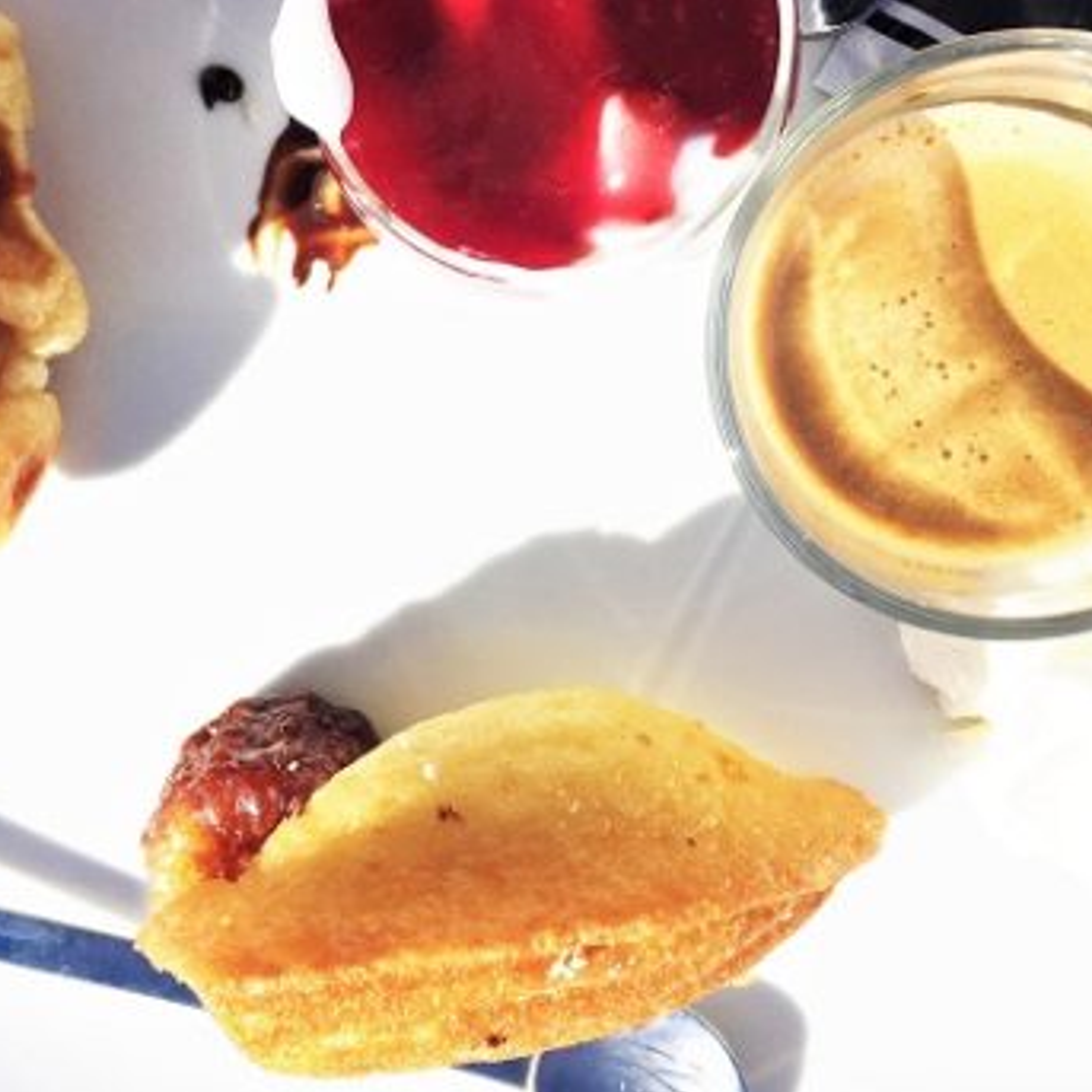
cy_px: 374
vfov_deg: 36.5
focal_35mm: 46
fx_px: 1642
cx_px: 479
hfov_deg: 36.7
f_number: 2.2
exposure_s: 1/4405
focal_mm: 4.15
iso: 32
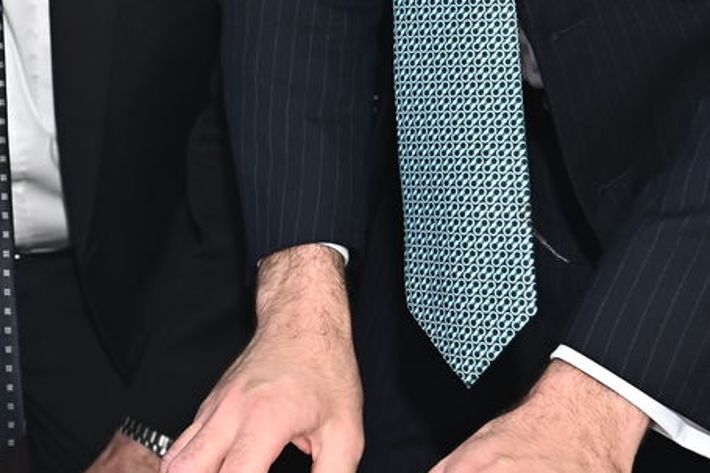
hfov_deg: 16.5
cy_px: -69
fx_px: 2307
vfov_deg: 11.5
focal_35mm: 117
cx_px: -214
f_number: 4.5
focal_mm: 38
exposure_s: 1/200
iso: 400
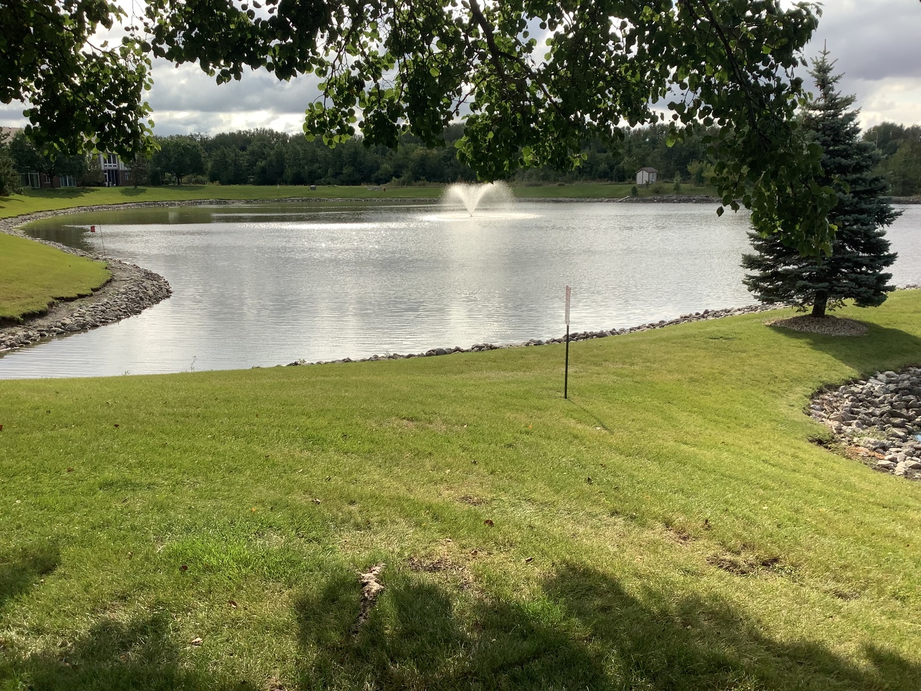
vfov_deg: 45.4
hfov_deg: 58.4
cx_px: 460
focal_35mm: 31
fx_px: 825
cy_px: 346
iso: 25
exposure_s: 1/1431
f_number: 2.4
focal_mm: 3.3
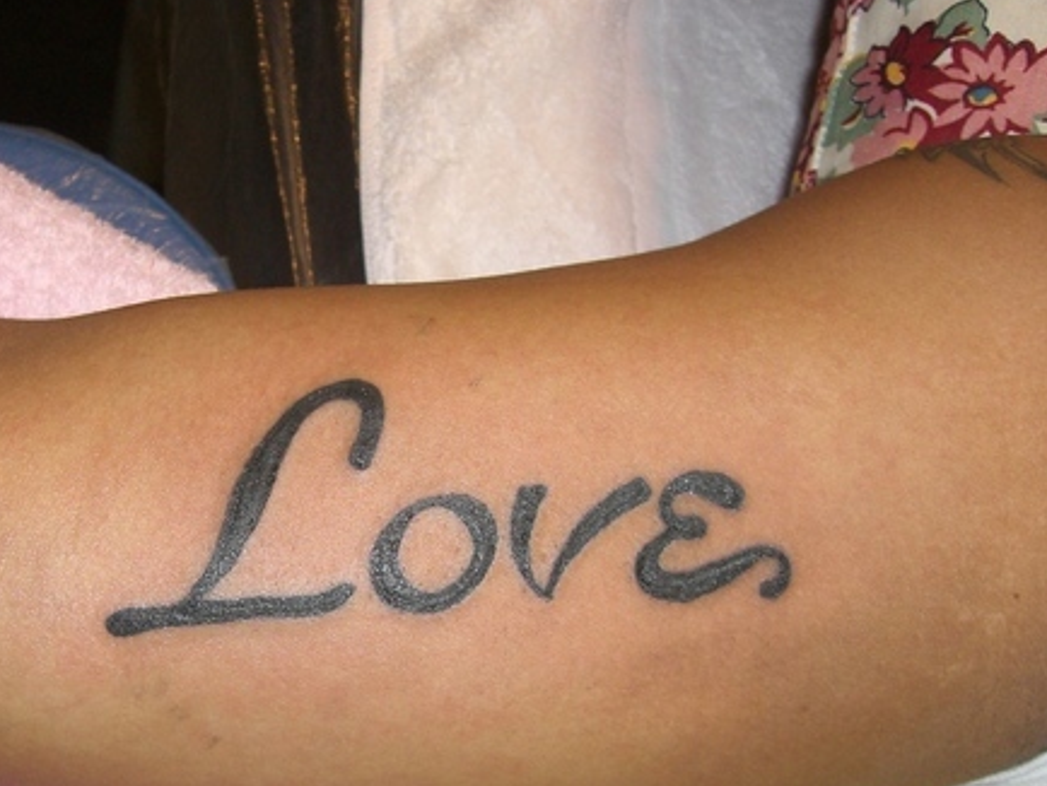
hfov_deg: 34.1
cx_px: 374
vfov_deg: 25.9
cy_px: 540
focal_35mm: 56
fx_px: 1695
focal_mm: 6.2
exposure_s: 1/60
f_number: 2.7
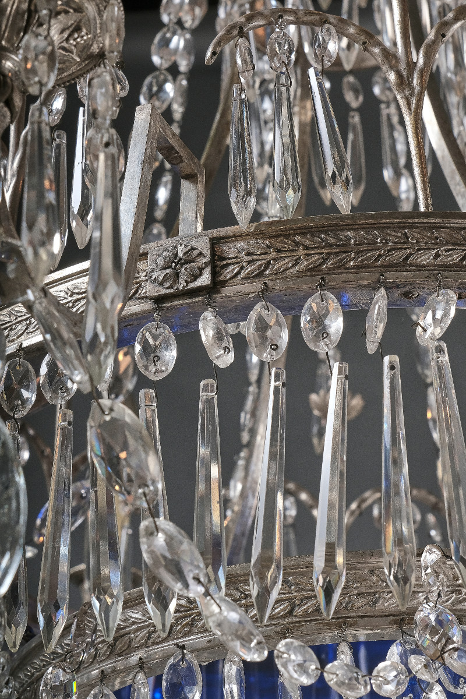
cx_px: 233
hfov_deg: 16.1
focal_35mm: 85
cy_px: 350
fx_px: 1650
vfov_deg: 23.9
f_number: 13
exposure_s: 1/250
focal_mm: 56.5
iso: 800
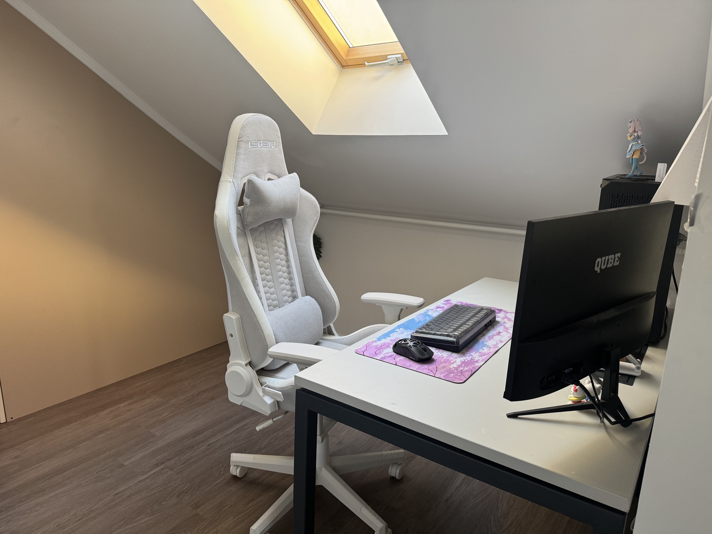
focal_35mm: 24
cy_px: 267
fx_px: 494
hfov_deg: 71.6
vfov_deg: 56.8
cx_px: 356
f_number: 1.78
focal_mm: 6.76
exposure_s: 1/121
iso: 200
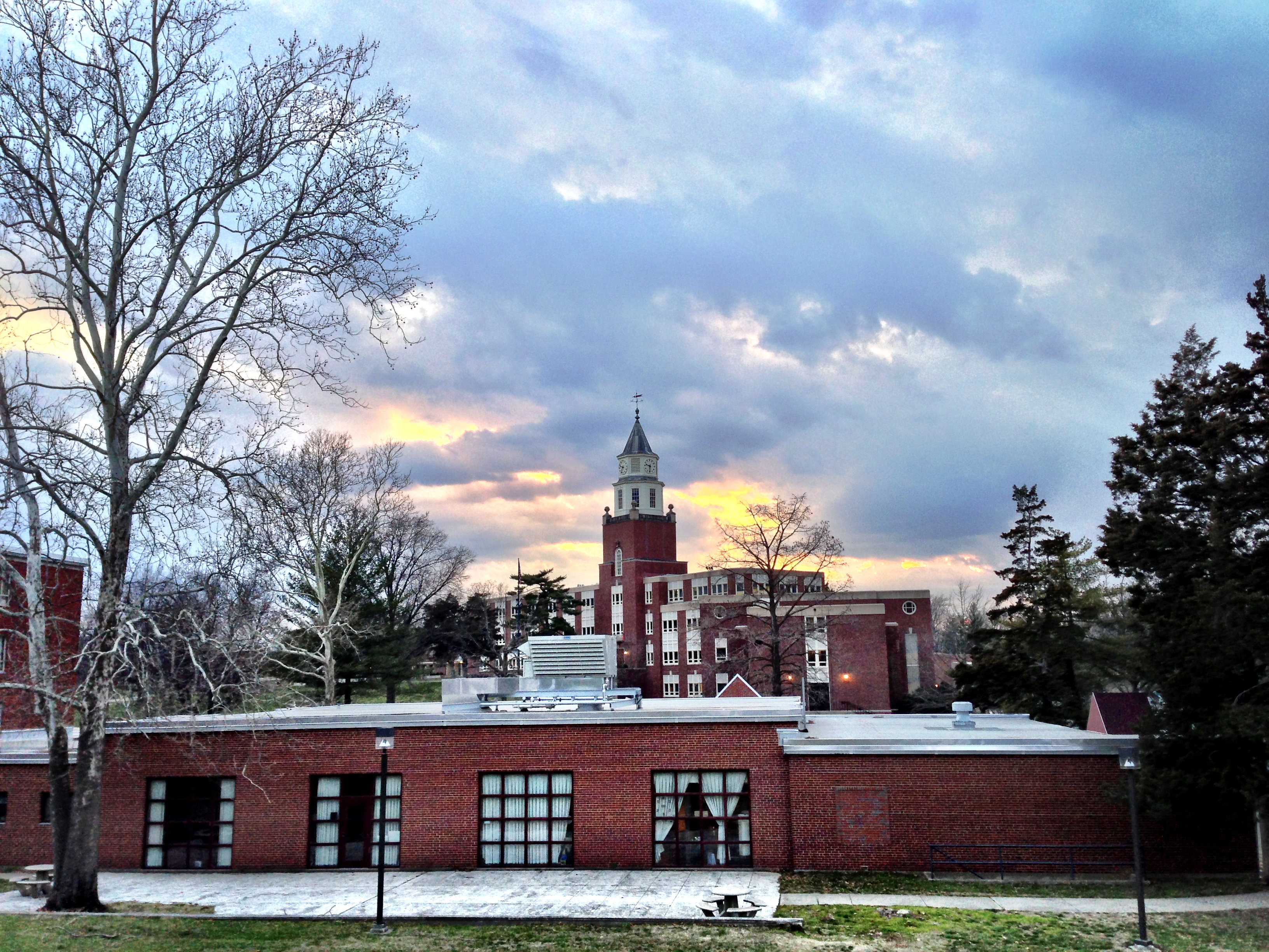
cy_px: 476
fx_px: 1210
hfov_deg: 55.4
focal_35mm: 33
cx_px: 634
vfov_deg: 42.9
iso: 64
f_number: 2.4
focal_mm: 4.13
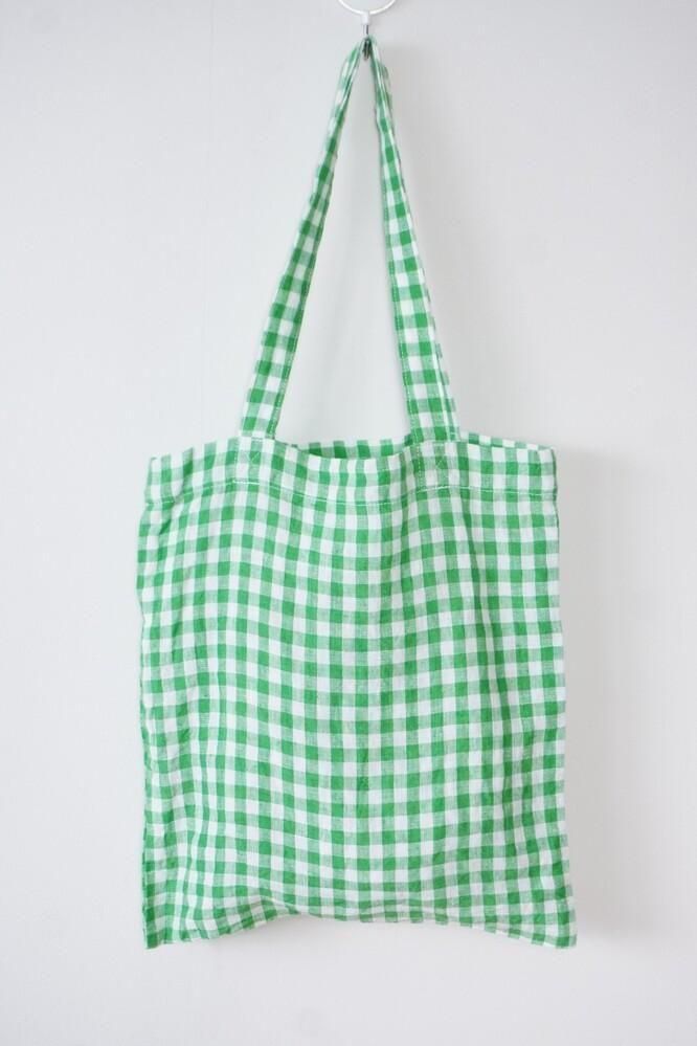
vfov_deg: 27.0
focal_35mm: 75
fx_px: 2178
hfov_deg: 18.2
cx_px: 348
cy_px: 523
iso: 2000
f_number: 5.6
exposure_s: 1/80
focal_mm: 50
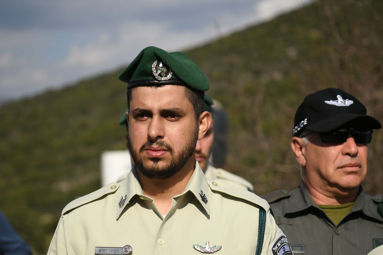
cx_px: 179
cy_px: 169
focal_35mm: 106
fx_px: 1127
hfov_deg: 19.3
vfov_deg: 12.9
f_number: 3.2
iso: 125
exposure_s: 1/3200
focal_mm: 70
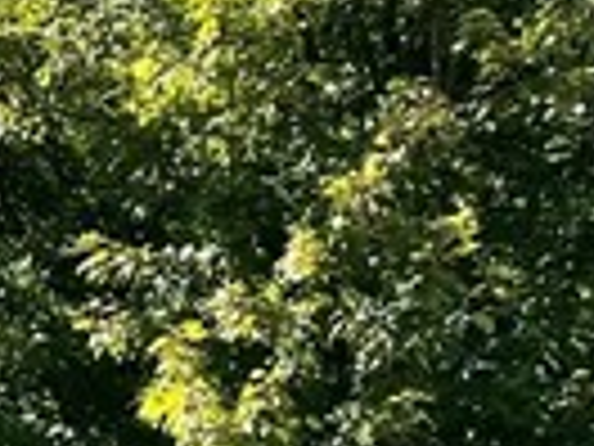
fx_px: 3466
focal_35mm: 202
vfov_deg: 7.1
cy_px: 833
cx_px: -688
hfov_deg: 9.1
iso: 32
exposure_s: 1/1742
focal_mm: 4.2
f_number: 1.6
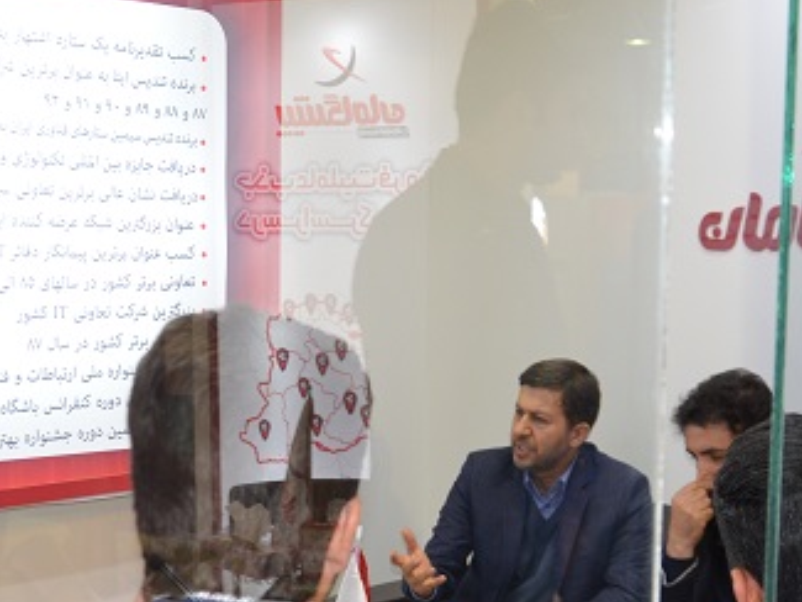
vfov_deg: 21.6
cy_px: 376
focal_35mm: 68
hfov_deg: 28.5
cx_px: 390
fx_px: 1576
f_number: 3.8
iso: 1000
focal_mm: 24
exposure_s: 1/60
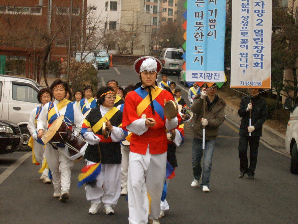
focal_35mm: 95
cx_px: 149
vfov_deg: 15.6
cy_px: 112
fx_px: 818
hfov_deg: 20.7
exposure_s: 1/15
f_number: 4.5
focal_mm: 15.7
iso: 100
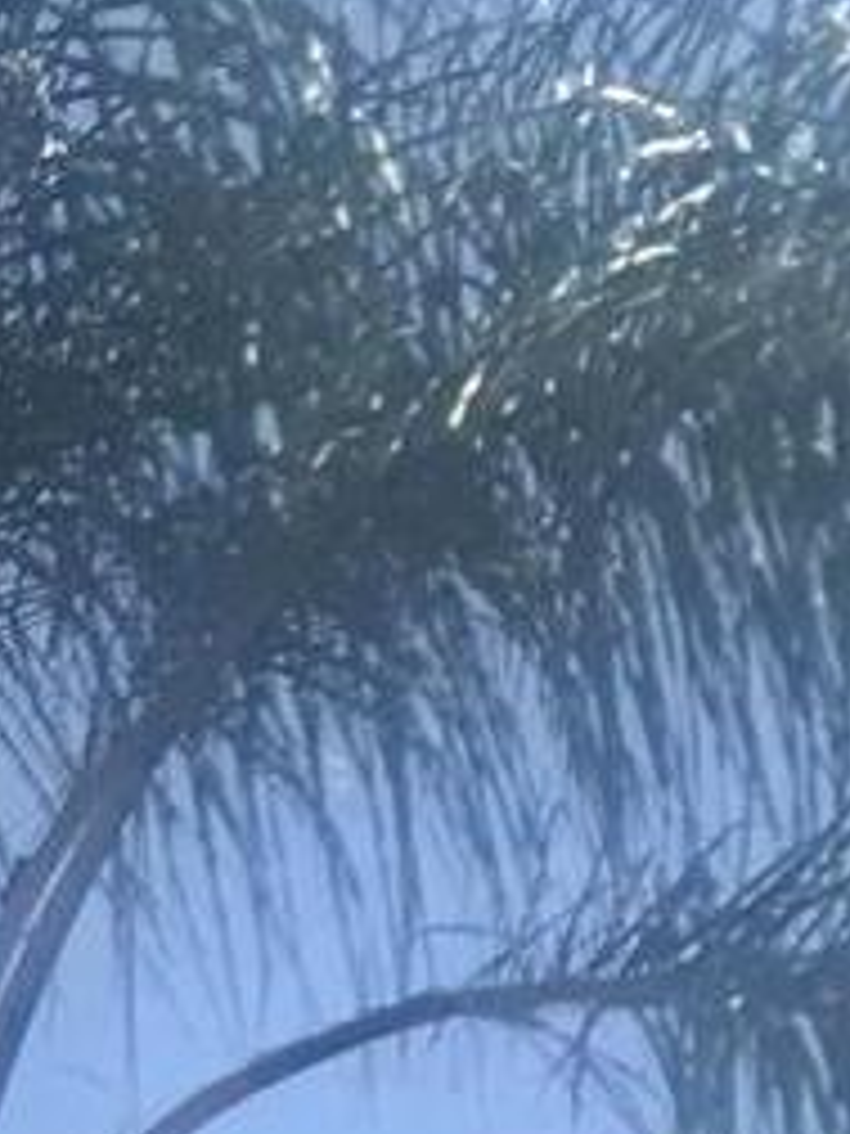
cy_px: 4046
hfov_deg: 6.2
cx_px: -1129
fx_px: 7530
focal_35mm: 230
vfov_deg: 7.1
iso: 25
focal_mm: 4.15
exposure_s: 1/1538
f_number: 2.2
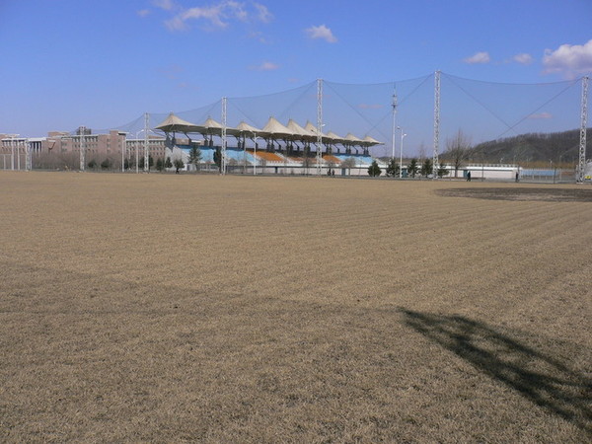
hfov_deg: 52.6
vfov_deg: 40.7
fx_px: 599
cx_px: 296
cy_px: 222
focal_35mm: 35
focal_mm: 5.8
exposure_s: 1/500
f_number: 5.6
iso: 80
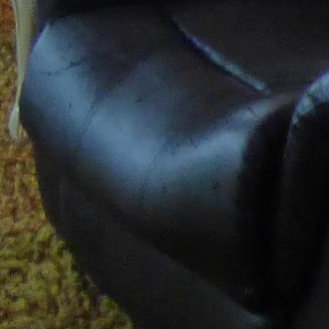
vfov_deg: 8.3
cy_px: -502
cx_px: -531
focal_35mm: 191
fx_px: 2054
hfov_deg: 8.2
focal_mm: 4.11
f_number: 3
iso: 400
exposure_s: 1/40
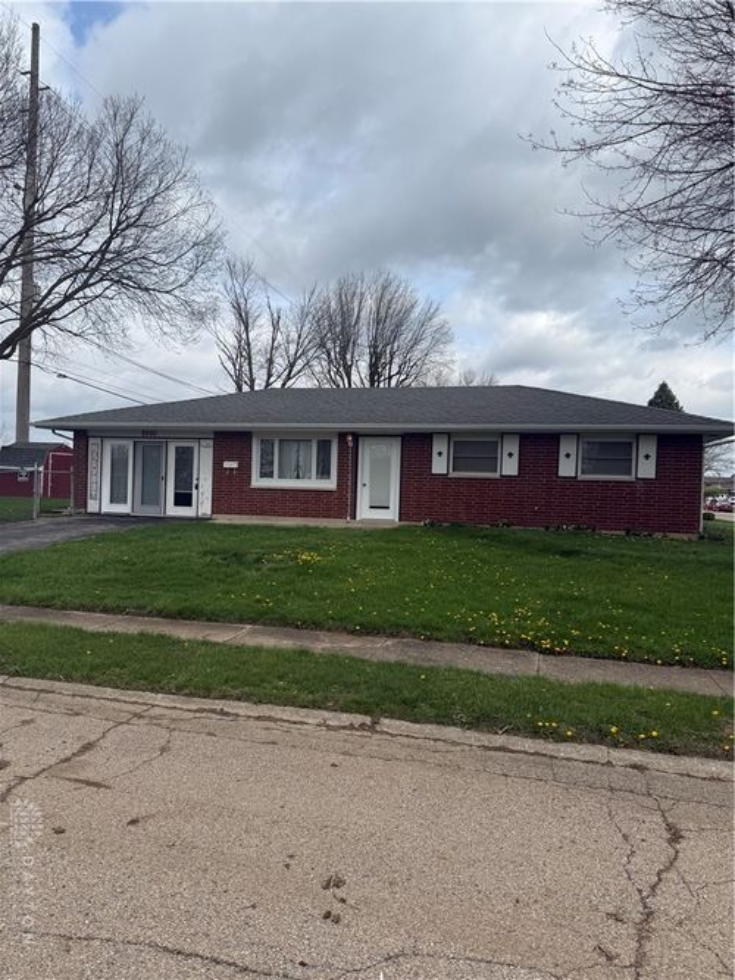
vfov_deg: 71.6
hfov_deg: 56.8
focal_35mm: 24
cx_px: 368
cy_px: 490
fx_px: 680
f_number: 1.78
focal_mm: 6.76
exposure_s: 1/4975
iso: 80
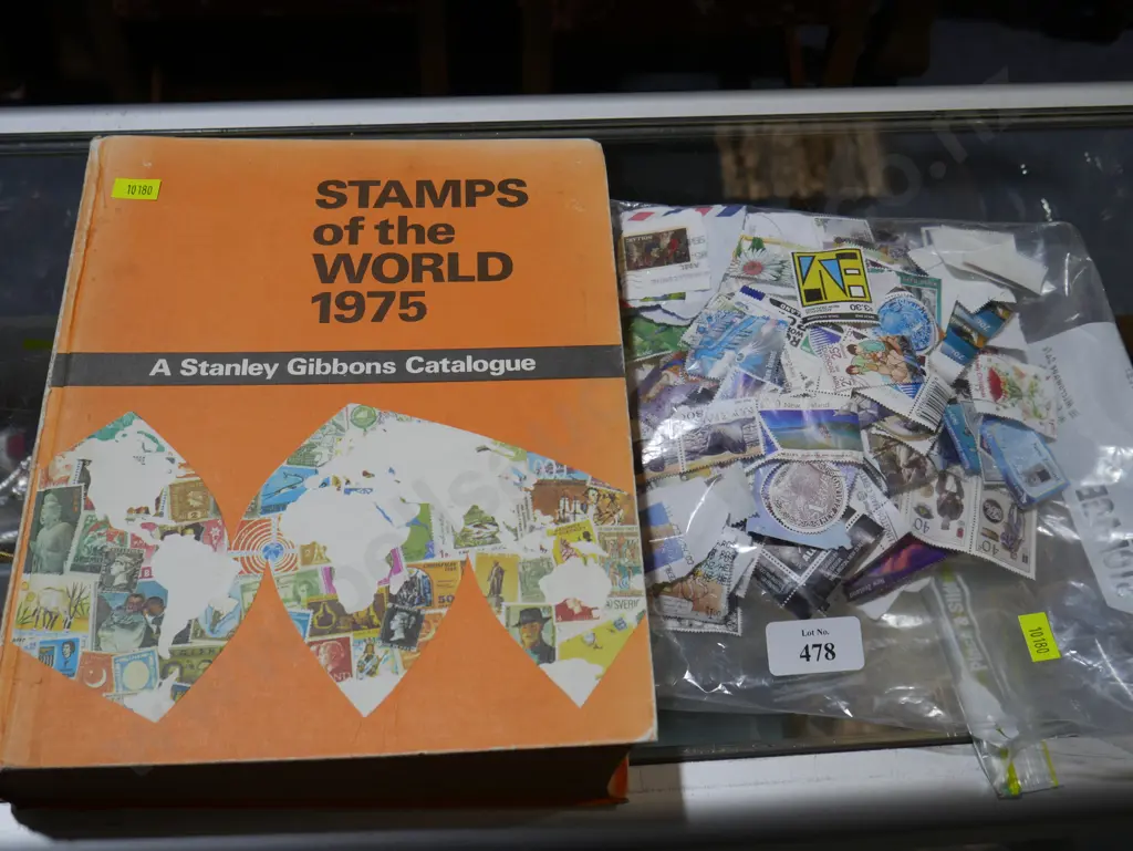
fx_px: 1310
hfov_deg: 46.8
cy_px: 426
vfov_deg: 36.0
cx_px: 566
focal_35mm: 40
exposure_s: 1/125
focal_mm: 20
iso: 200
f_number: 5
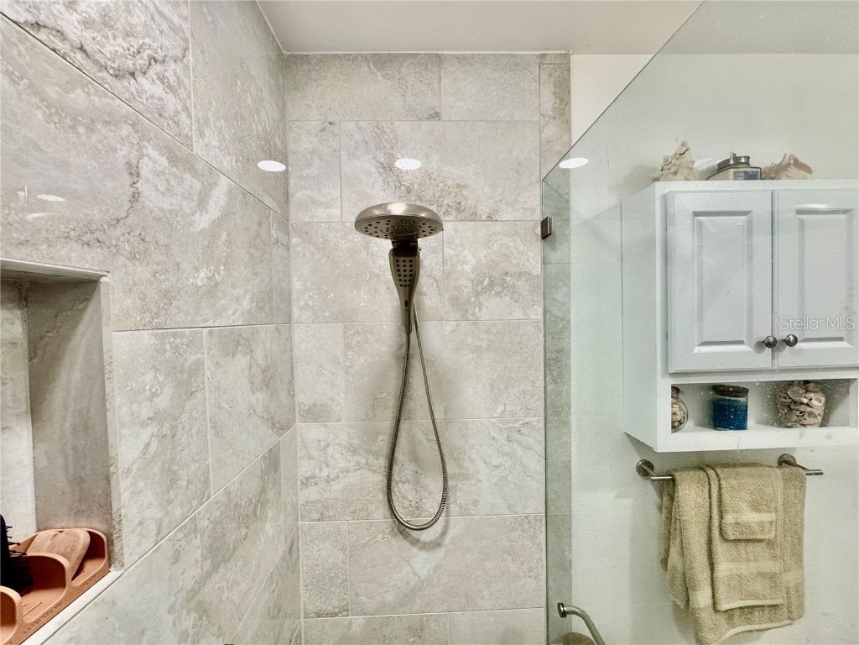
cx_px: 430
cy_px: 322
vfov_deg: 85.7
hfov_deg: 102.1
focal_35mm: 14
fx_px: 347
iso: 250
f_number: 2.2
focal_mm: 2.22
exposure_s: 1/120
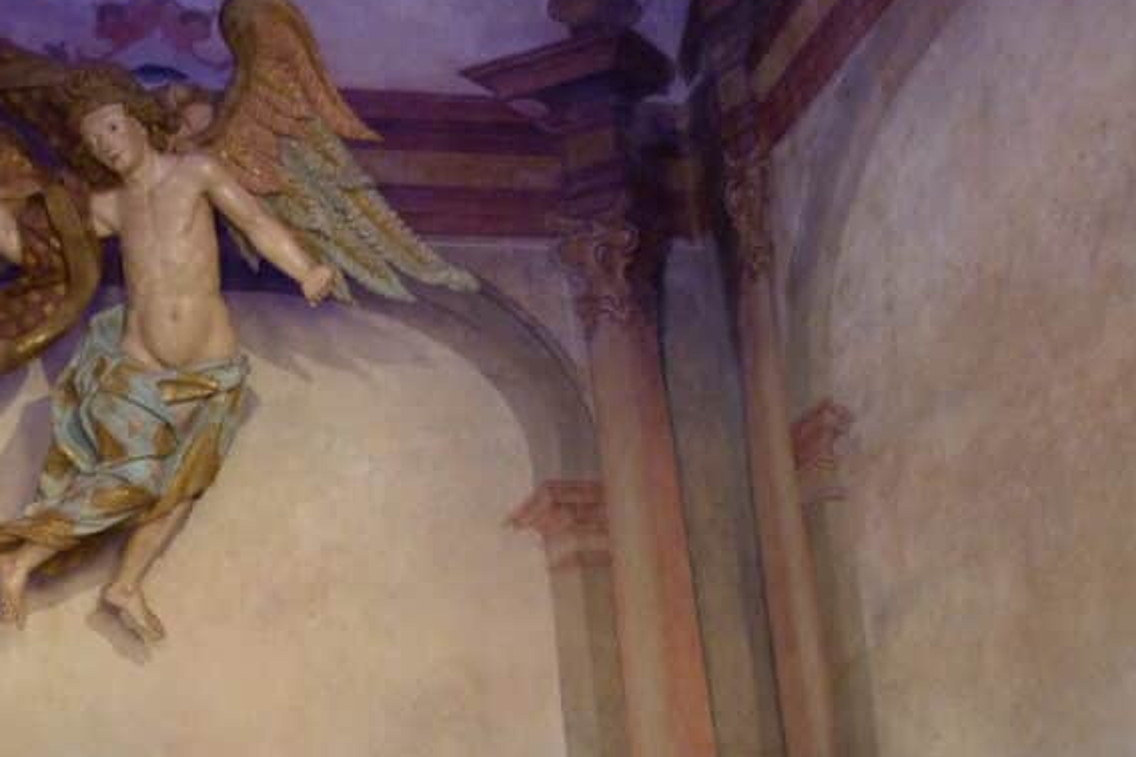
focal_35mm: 47
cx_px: 176
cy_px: 679
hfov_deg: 39.7
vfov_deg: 27.6
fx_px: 1483
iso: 400
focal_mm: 4.5
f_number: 2.8
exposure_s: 1/15
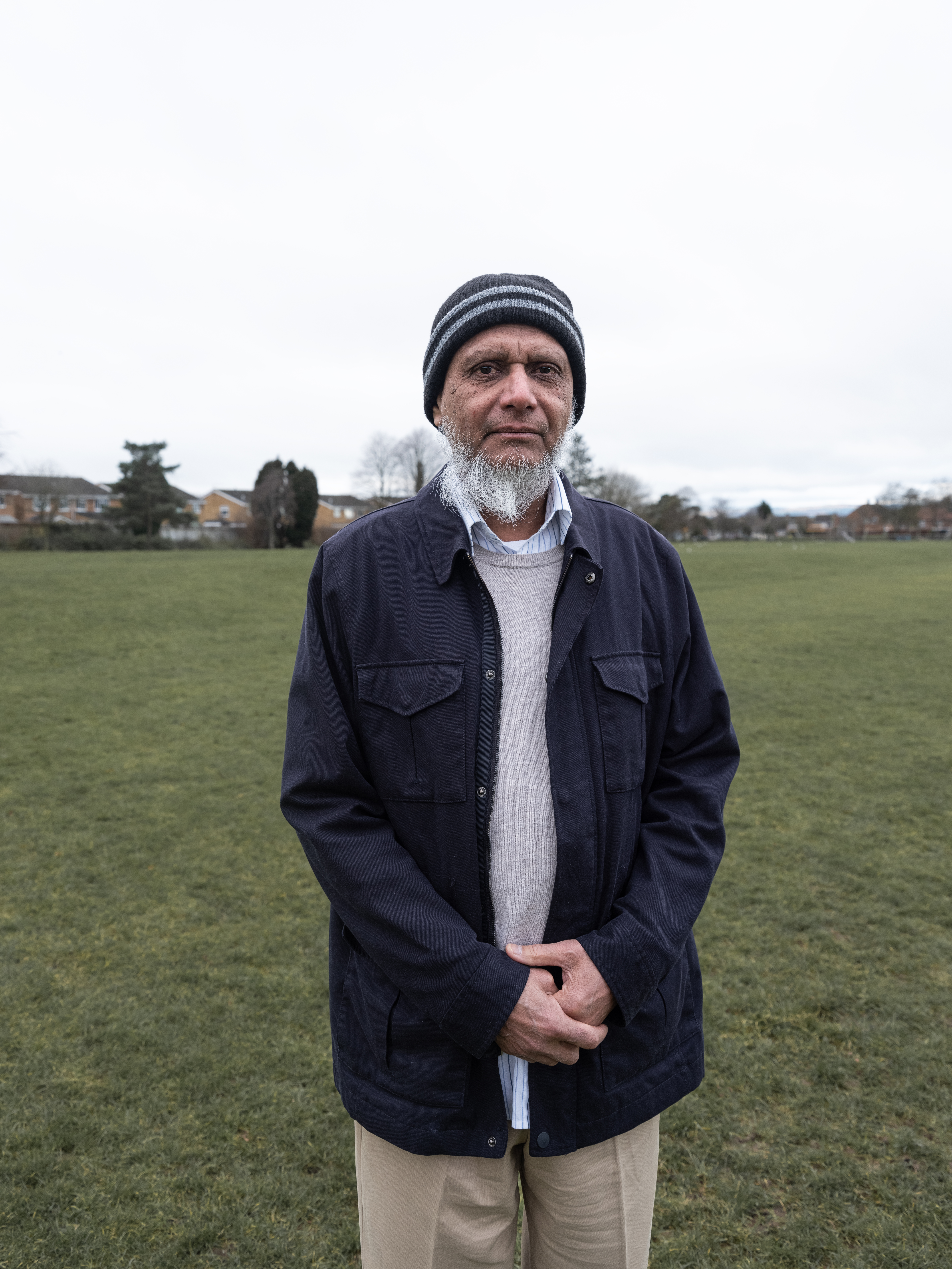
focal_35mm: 28
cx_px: 476
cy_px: 634
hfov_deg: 49.7
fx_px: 1027
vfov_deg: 63.4
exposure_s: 1/125
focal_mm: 35
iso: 400
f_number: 5.6
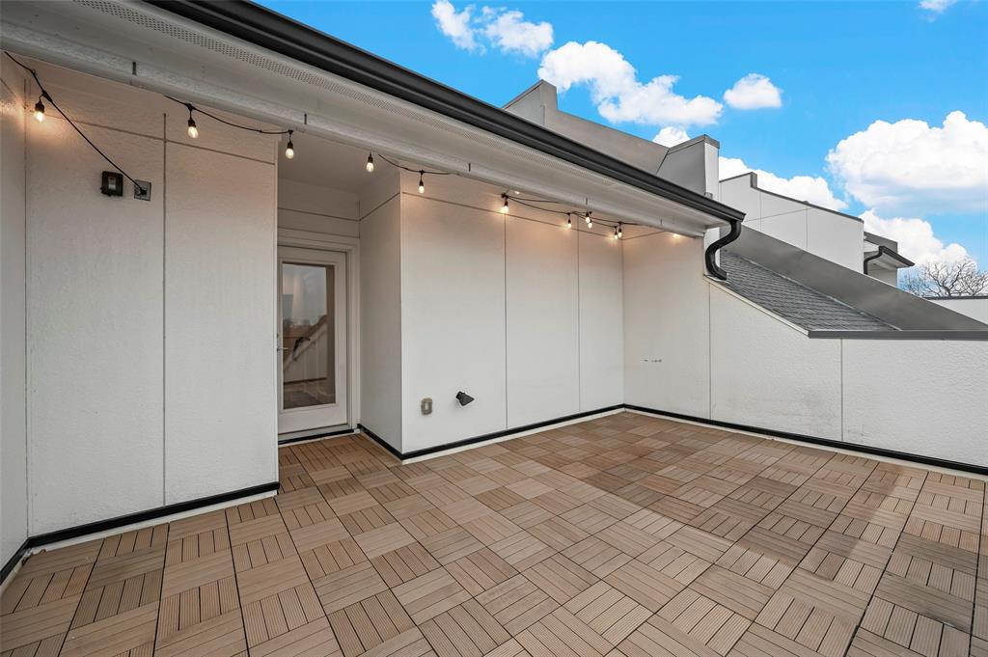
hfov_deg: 104.3
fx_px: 384
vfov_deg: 81.1
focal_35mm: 14
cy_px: 328
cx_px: 494
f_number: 7.1
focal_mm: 14
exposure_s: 1/40
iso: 400
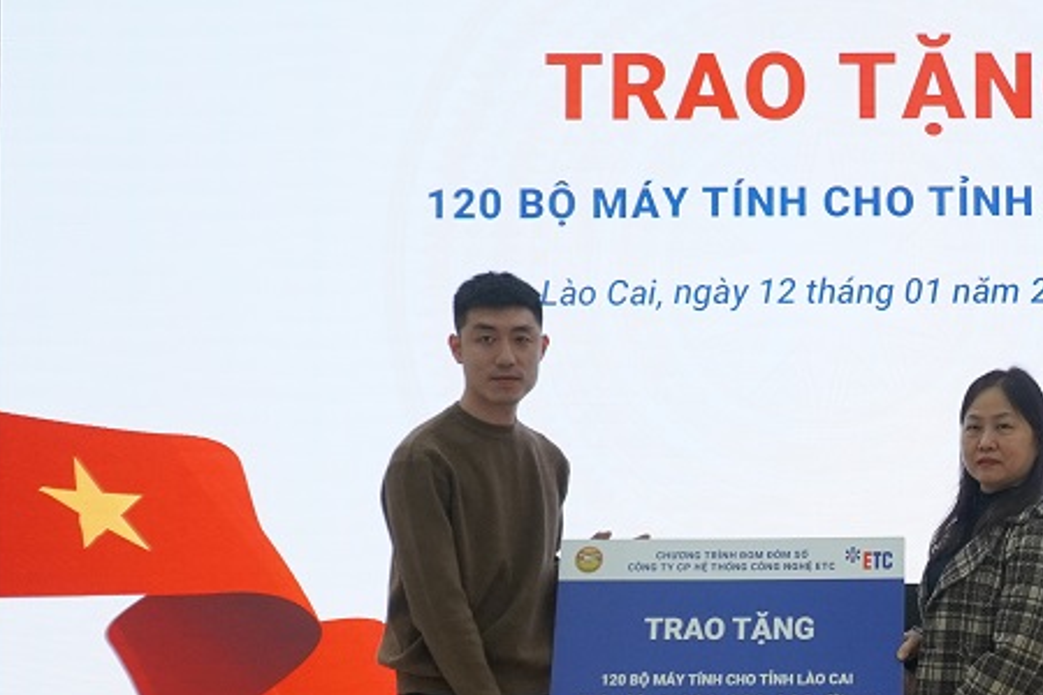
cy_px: 554
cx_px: 925
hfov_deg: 30.2
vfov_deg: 21.0
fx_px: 1854
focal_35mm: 64
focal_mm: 16
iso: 800
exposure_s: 1/160
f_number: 4
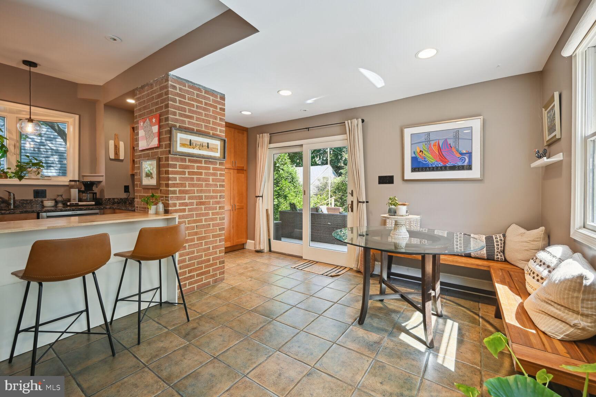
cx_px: 298
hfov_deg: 104.3
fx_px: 232
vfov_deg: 81.2
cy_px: 198
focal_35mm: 14
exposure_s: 1/13
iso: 200
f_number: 9
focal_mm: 14
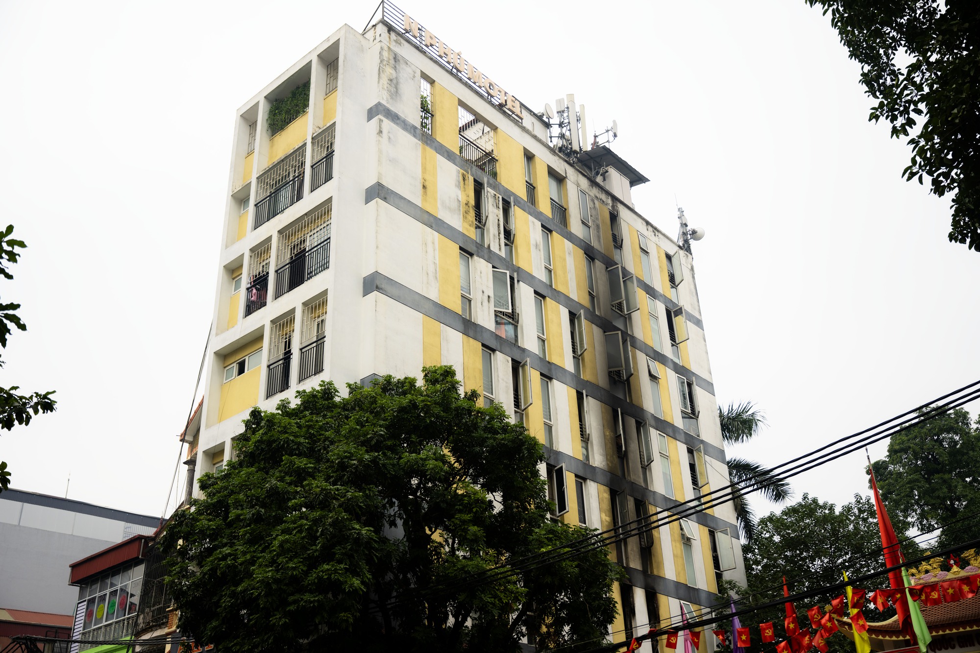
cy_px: 326
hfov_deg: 55.1
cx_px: 490
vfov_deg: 38.4
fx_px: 939
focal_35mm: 34
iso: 160
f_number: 3.2
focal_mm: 34.5
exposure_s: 1/640
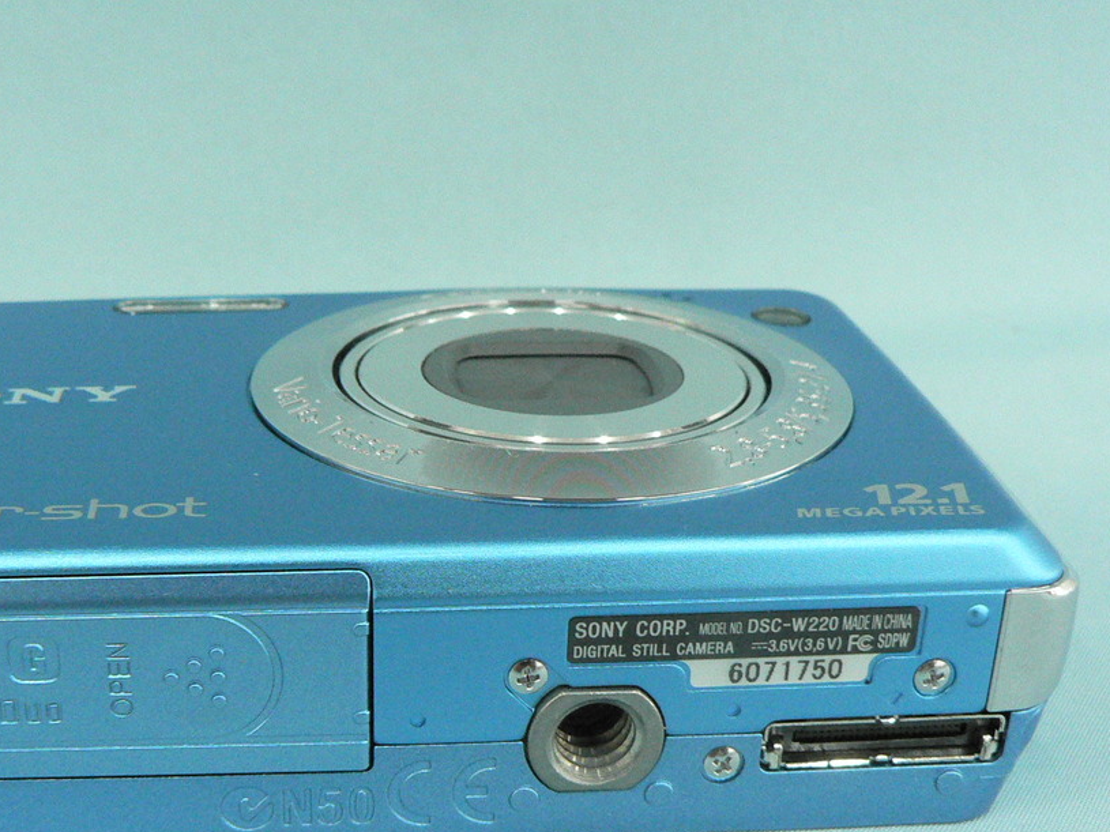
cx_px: 366
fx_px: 1699
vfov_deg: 27.3
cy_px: 591
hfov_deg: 35.8
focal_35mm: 53
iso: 400
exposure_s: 1/80
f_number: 4.5
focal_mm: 6
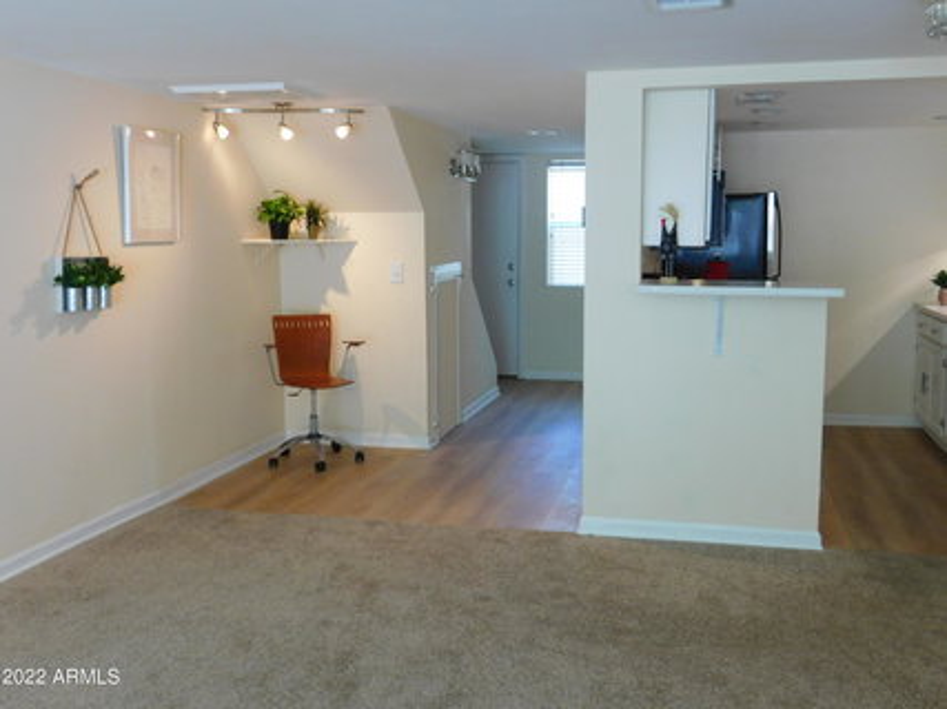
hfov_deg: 51.4
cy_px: 354
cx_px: 474
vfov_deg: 39.6
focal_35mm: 36
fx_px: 985
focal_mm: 6.3
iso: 250
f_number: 3.5
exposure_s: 1/30
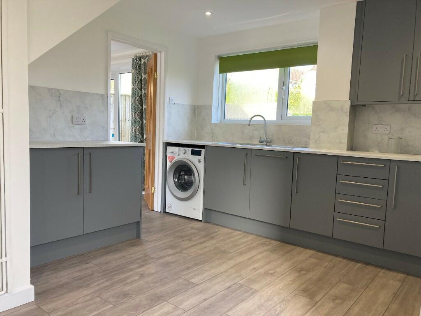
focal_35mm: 28
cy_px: 158
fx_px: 341
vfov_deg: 49.7
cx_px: 210
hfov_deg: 63.4
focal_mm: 3.99
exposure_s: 1/121
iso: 50
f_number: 1.8
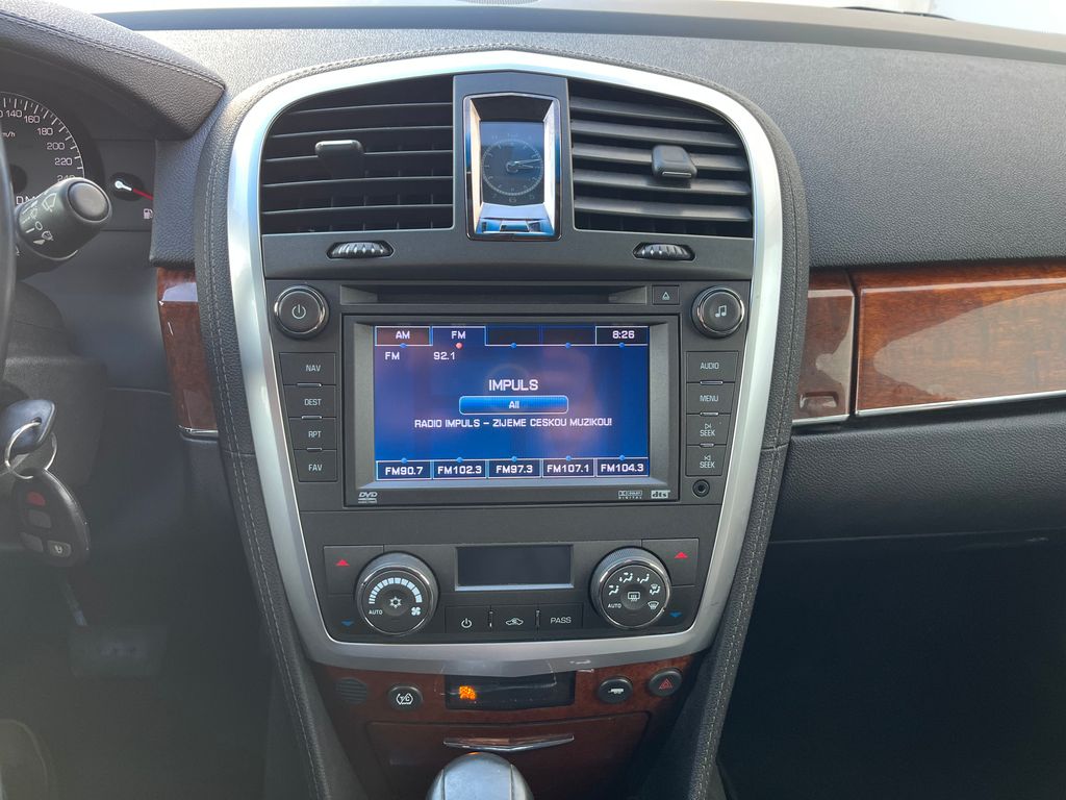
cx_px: 533
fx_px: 801
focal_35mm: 26
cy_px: 400
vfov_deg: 53.1
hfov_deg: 67.3
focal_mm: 5.1
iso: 80
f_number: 1.6
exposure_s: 1/121
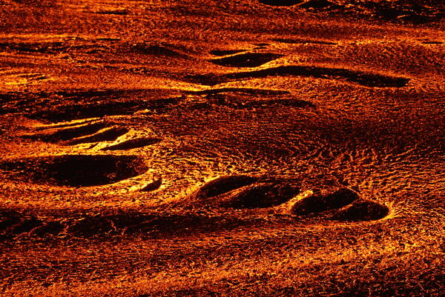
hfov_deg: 10.3
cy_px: 148
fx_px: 2474
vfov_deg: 6.9
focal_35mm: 200
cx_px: 222
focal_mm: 200
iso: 1250
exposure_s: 1/80
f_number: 7.1
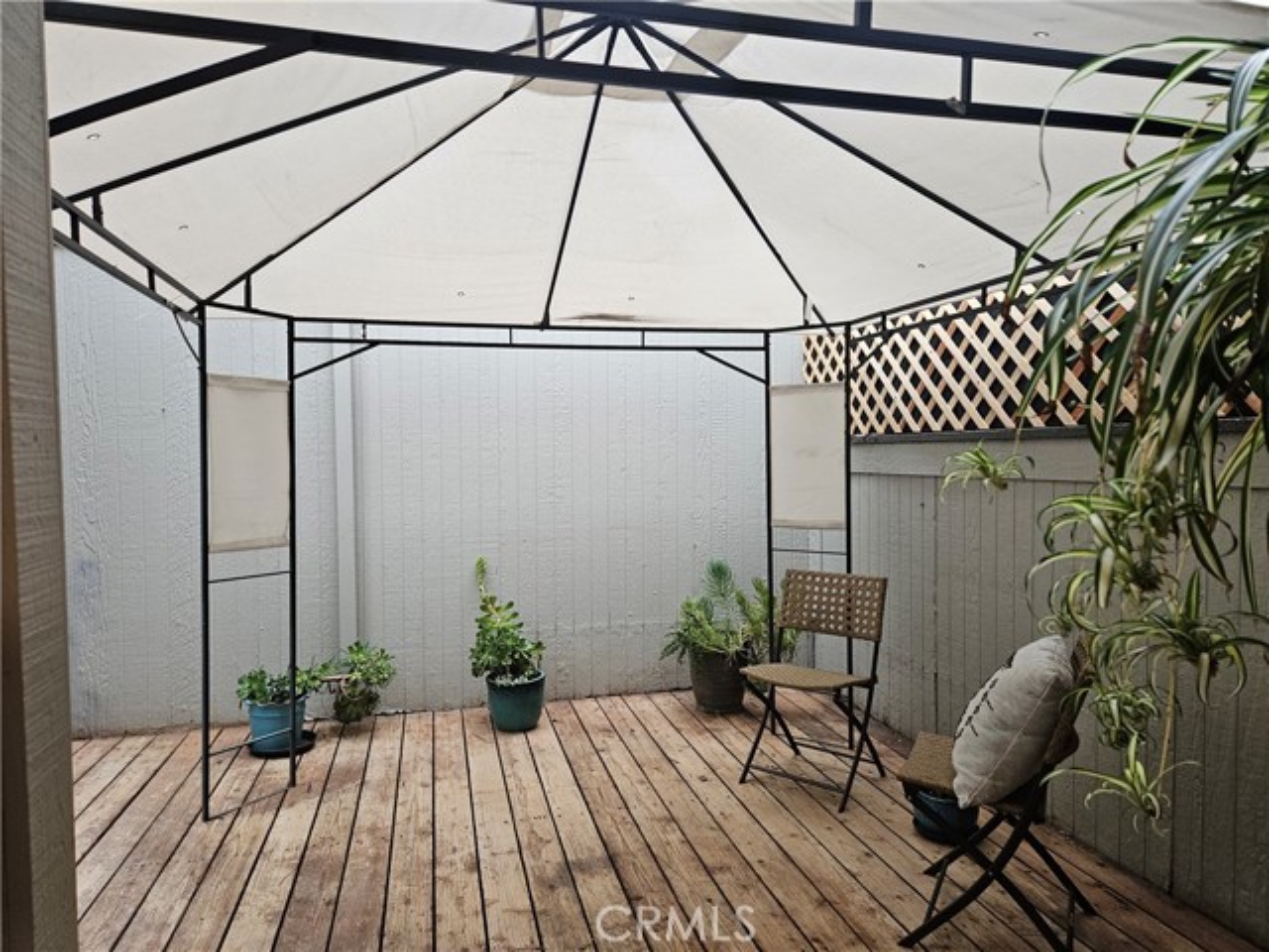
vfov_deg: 58.9
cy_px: 476
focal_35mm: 23
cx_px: 634
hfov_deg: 73.9
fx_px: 843
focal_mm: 5.4
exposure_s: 1/170
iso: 250
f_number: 1.8
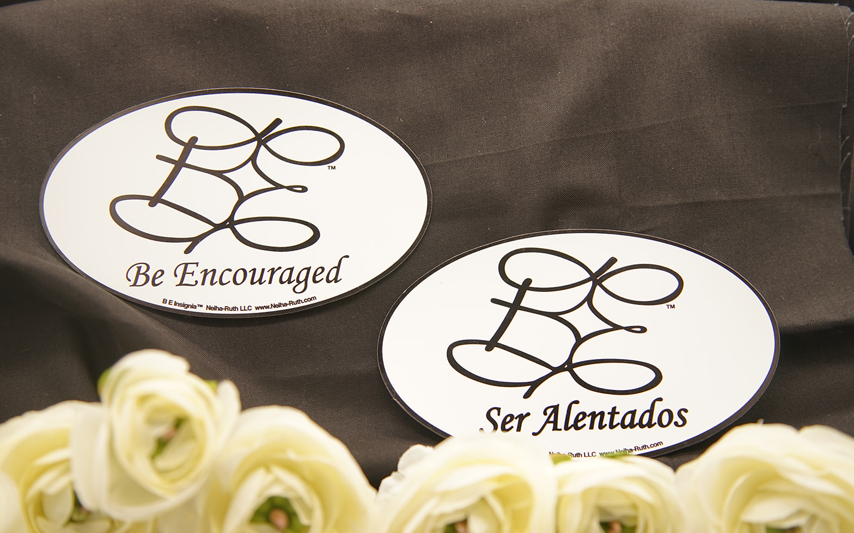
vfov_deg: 24.9
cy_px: 264
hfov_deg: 38.9
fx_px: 1210
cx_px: 435
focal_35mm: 52
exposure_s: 1/30
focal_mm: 50
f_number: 4
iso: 100
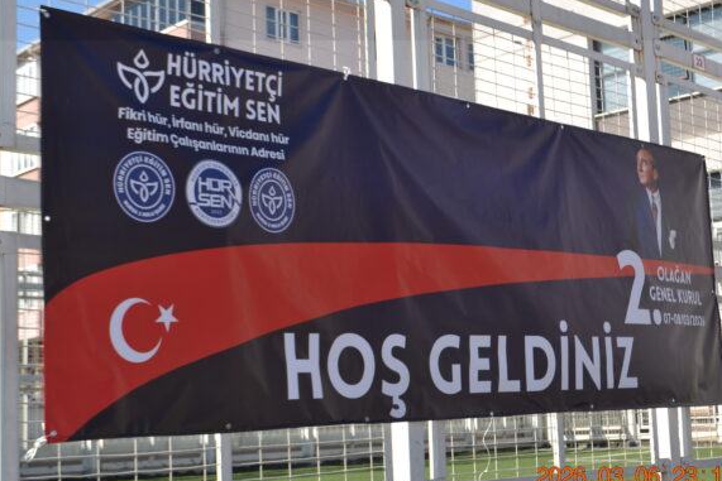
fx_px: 1224
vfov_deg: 22.3
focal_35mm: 61
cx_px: 404
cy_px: 246
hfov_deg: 32.8
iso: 100
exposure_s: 1/200
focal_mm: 36
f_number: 7.1
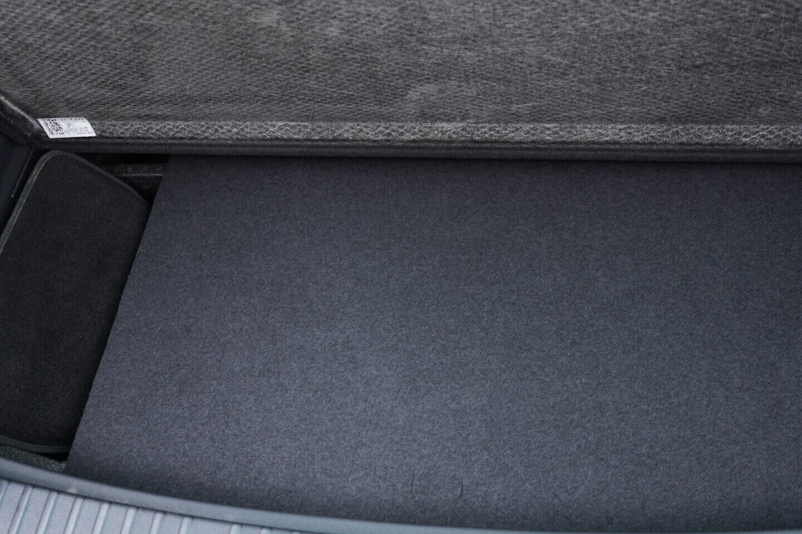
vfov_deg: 36.9
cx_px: 401
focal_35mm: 36
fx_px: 802
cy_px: 267
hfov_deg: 53.1
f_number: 2.8
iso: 800
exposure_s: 1/40
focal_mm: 24
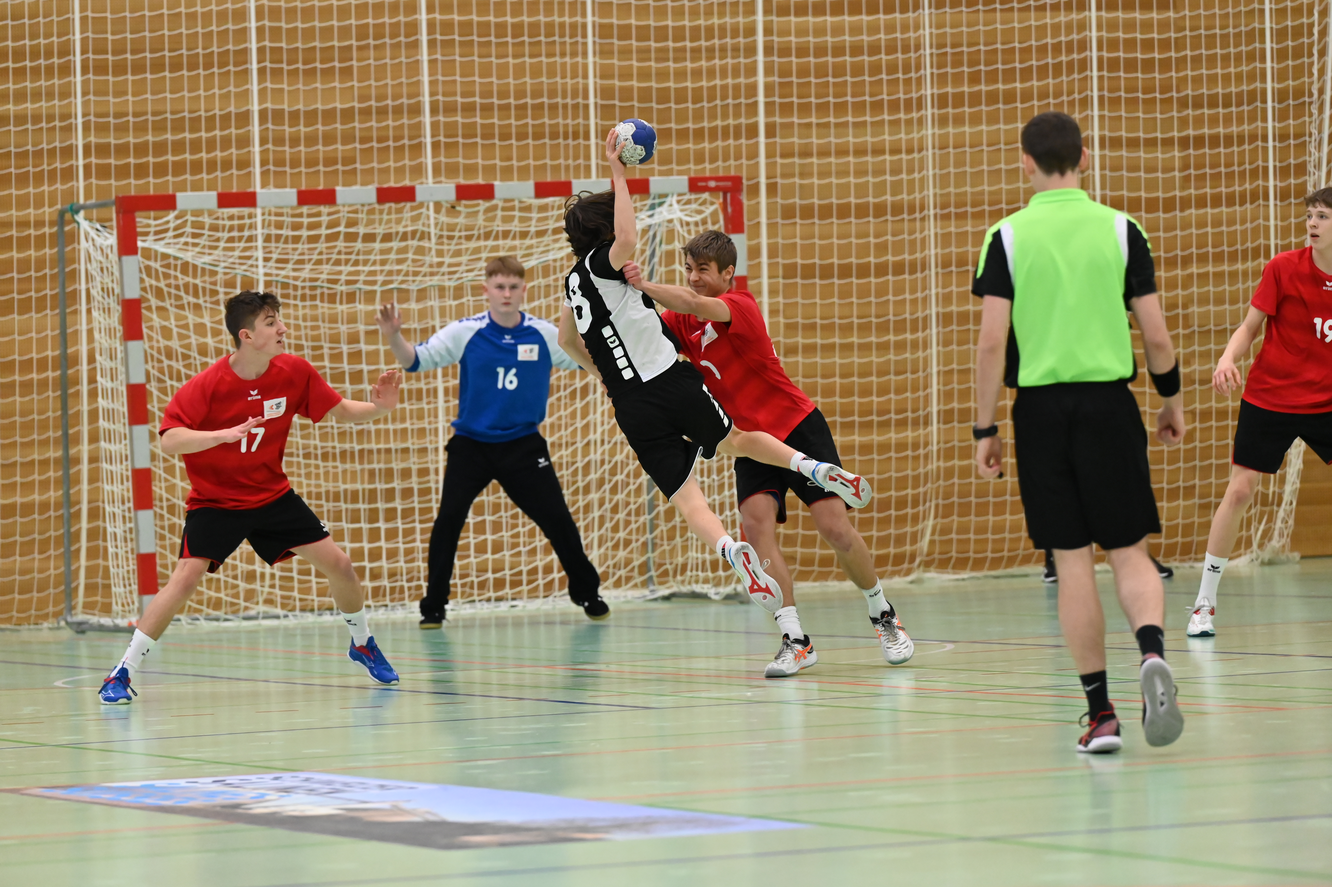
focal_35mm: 200
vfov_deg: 6.9
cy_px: 444
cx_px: 666
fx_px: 7395
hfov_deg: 10.3
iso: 8000
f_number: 4.5
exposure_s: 1/1250
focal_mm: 200
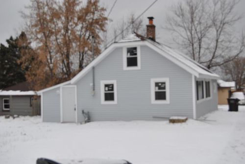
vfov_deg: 30.0
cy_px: 82
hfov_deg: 43.5
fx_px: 307
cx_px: 122
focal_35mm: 45
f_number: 6.3
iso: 100
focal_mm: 30
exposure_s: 1/160
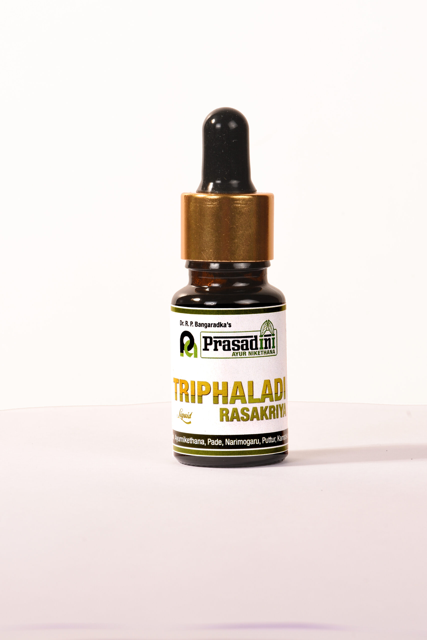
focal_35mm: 183
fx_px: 3255
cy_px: 320
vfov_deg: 11.2
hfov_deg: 7.5
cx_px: 214
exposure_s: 1/80
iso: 160
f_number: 18
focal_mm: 122
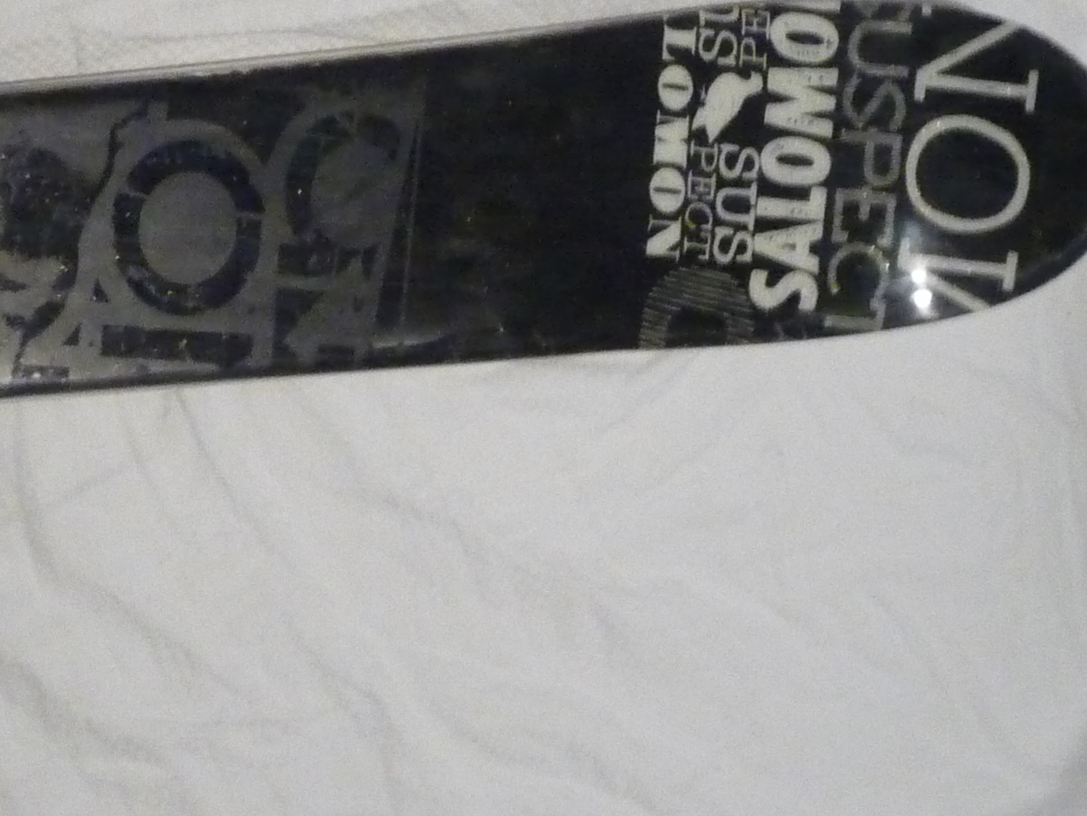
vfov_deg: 18.9
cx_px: 111
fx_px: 2387
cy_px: 29
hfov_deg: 24.9
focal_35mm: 76
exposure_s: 1/50
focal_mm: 5.3
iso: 800
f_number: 3.5
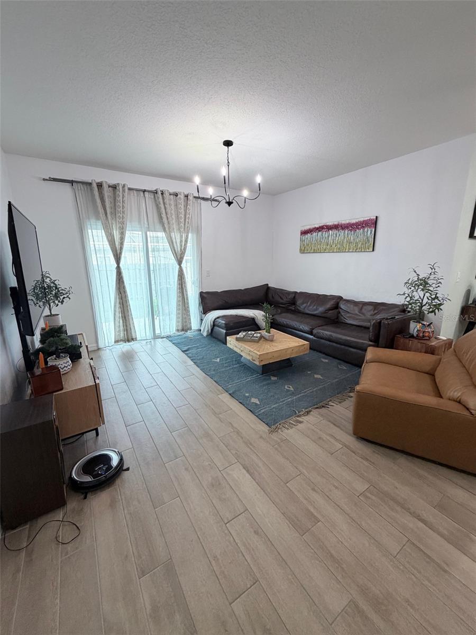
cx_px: 238
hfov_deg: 85.7
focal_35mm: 14
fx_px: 257
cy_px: 318
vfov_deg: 102.1
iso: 200
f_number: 2.2
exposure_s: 1/60
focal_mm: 2.22
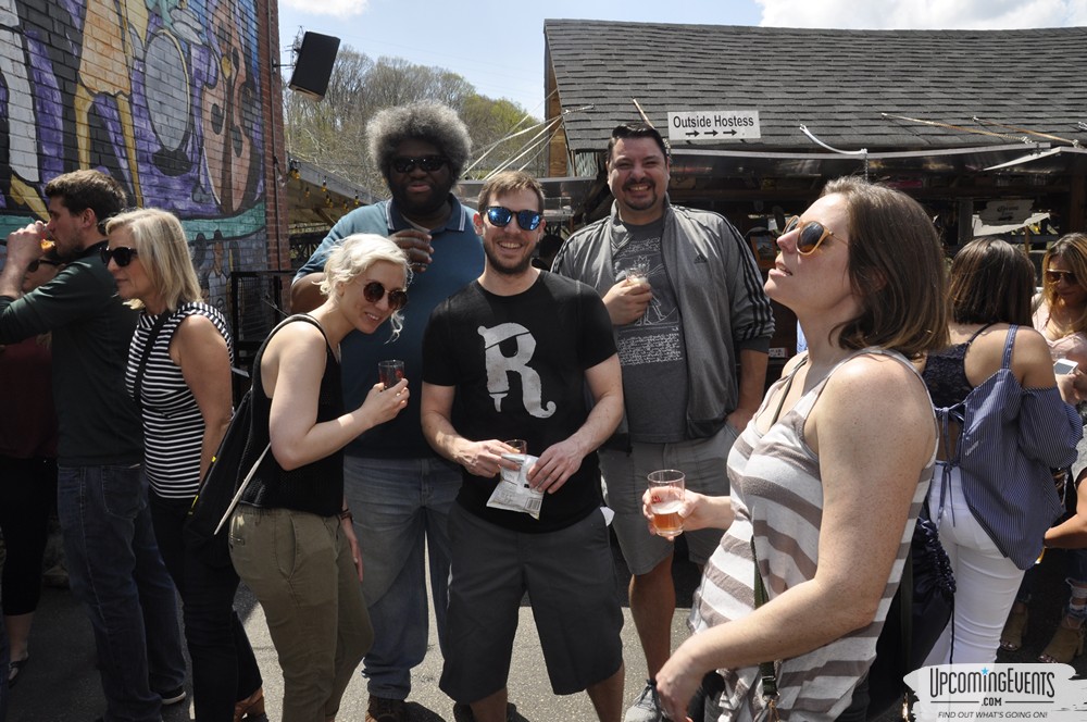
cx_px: 544
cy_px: 361
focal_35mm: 27
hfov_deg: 67.4
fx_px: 814
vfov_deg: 47.8
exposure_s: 1/200
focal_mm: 18
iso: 400
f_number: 14
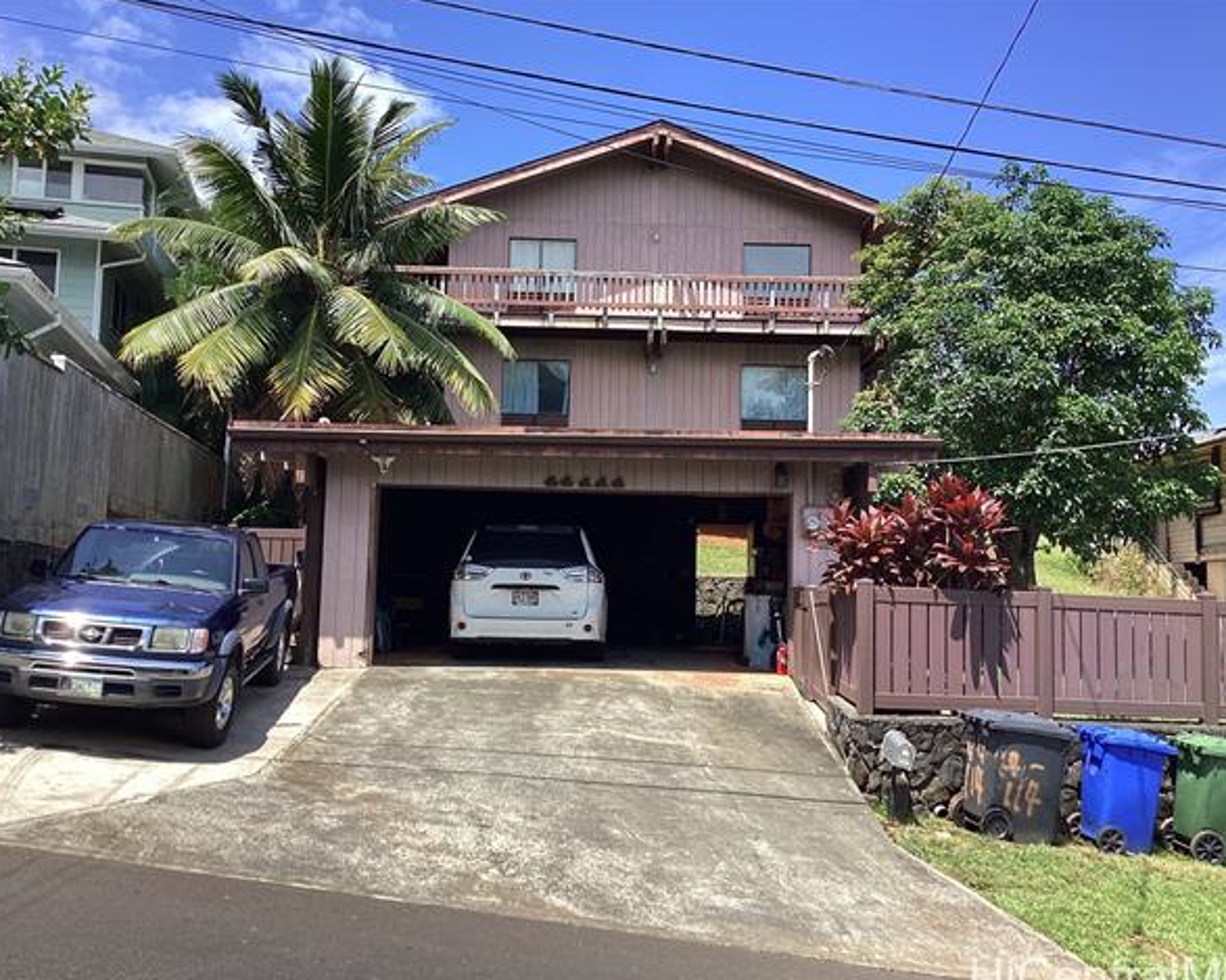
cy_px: 495
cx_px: 610
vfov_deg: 44.5
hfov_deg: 54.2
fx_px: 1197
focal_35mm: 33
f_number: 2.4
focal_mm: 3.3
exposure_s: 1/769
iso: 25
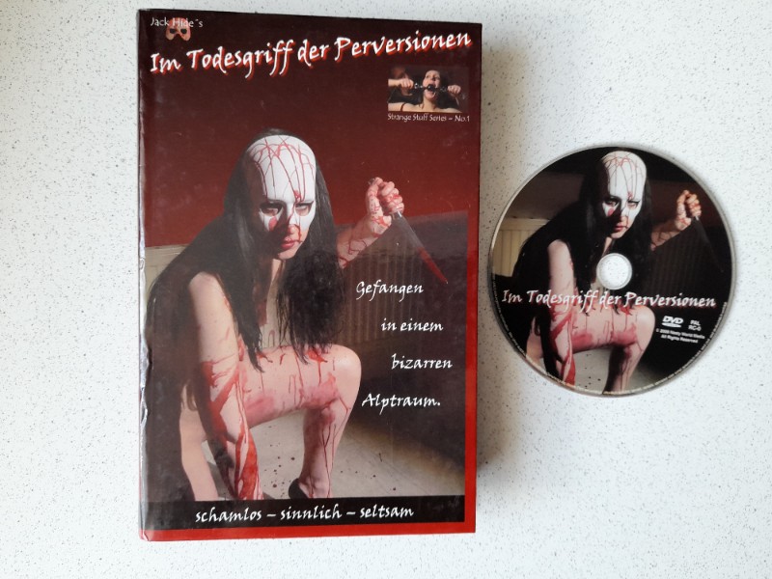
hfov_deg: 69.4
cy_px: 290
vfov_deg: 54.9
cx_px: 386
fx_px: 558
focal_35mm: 25
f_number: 2
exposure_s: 1/50
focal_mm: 4.6
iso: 200
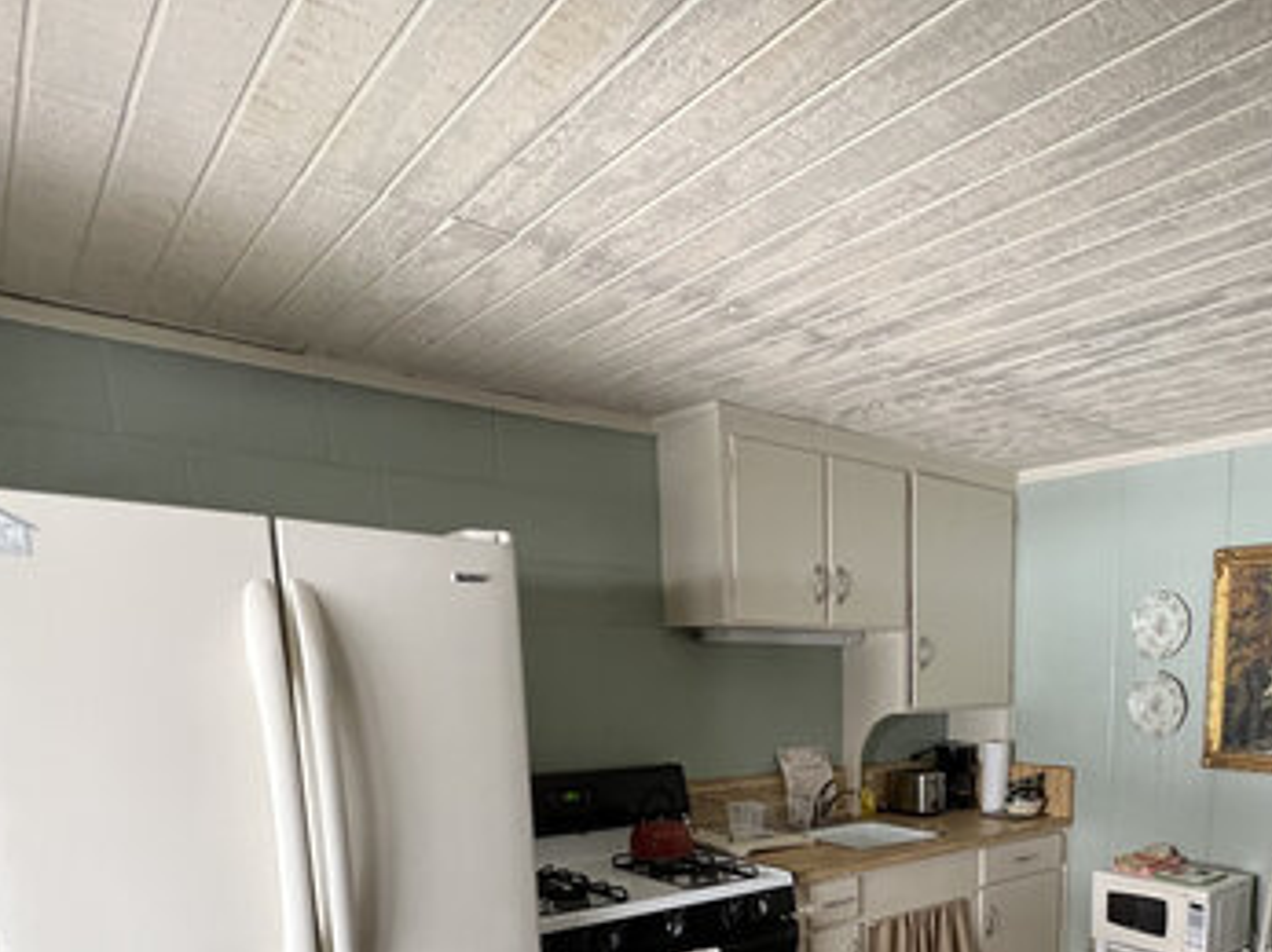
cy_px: 842
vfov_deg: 50.8
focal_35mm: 24
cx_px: 920
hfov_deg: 68.0
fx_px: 882
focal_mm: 1.57
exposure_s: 1/60
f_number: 1.8
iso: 400
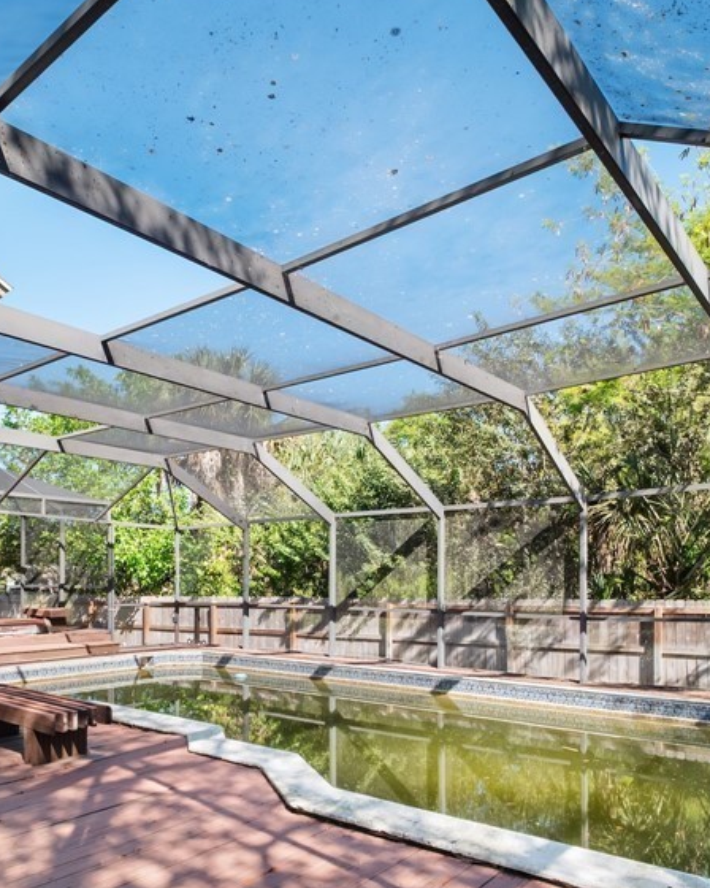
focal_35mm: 25
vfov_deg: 66.4
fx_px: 657
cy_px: 587
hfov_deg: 56.6
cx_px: 311
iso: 200
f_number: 7.1
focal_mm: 7
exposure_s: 1/50
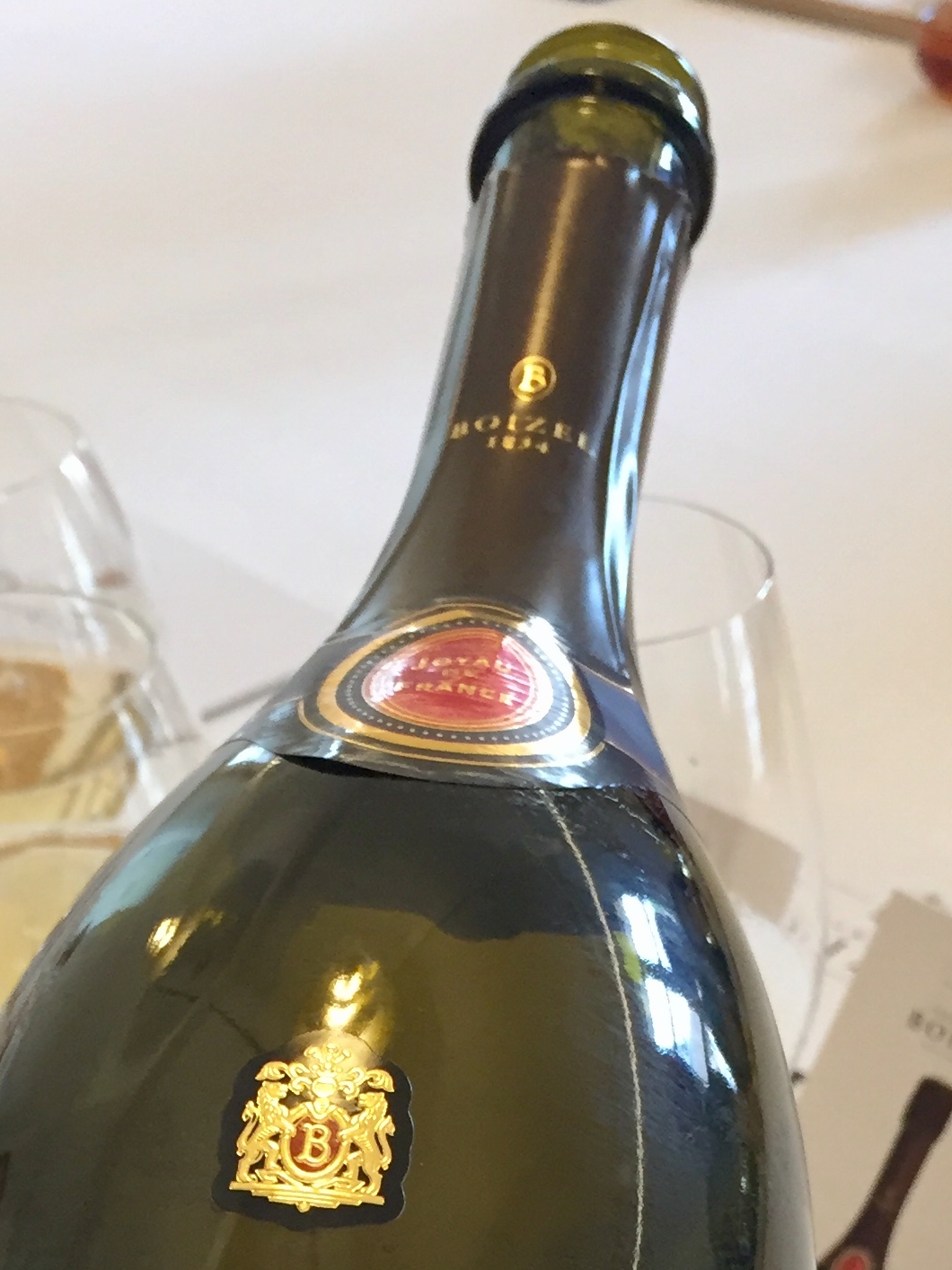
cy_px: 1434
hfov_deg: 21.8
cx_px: 304
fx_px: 2456
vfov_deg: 26.4
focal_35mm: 67
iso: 64
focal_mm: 4.15
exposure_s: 1/33
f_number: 2.2
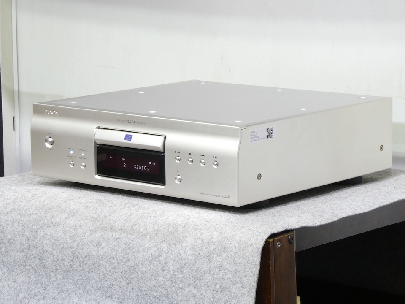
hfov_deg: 14.6
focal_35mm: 135
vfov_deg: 11.0
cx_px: 202
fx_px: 1579
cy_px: 152
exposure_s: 1/5
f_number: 5.3
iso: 200
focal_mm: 24.2
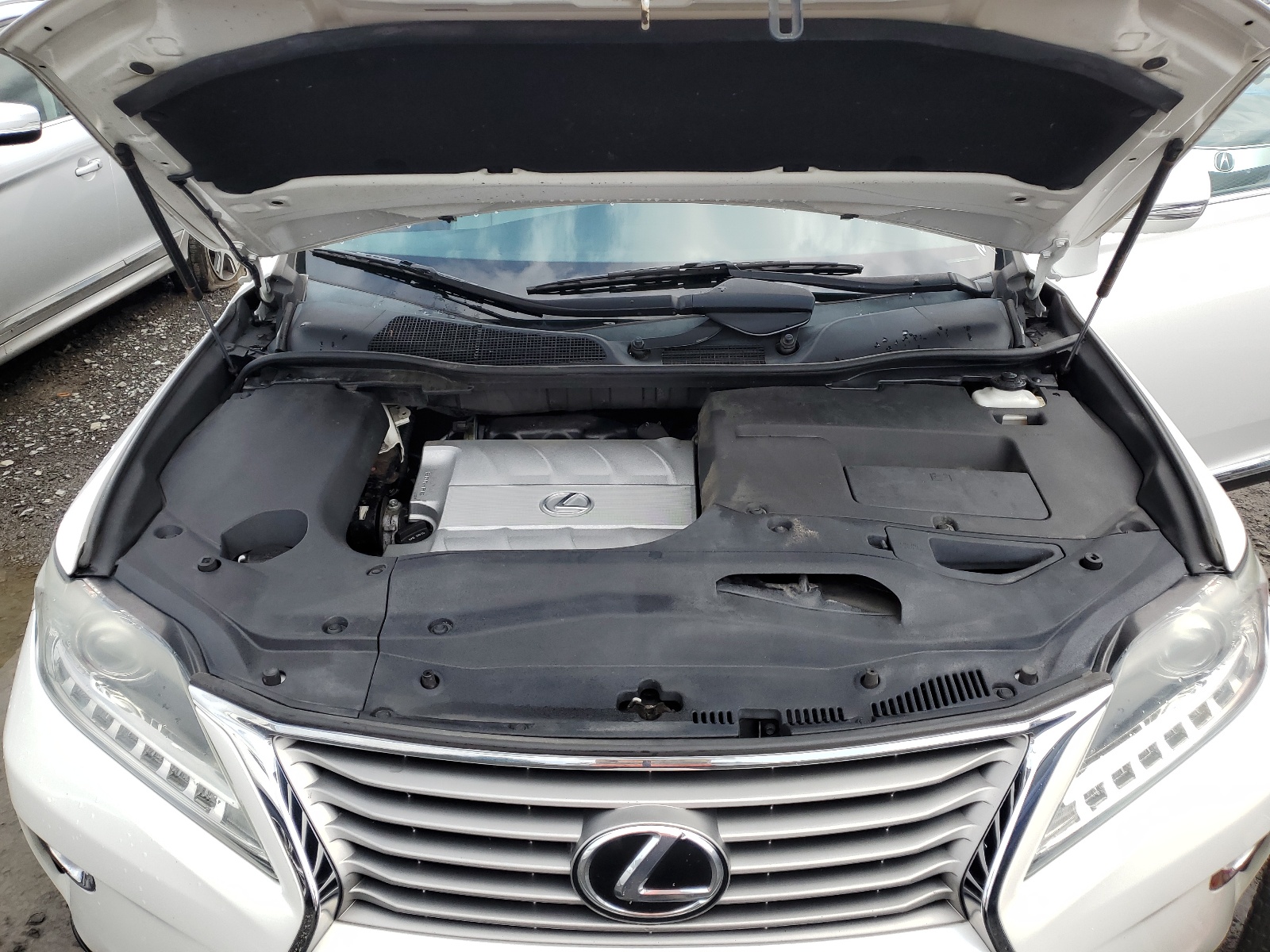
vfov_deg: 53.1
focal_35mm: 26
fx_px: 954
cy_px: 476
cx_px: 635
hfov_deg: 67.3
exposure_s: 1/1429
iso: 50
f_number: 1.5
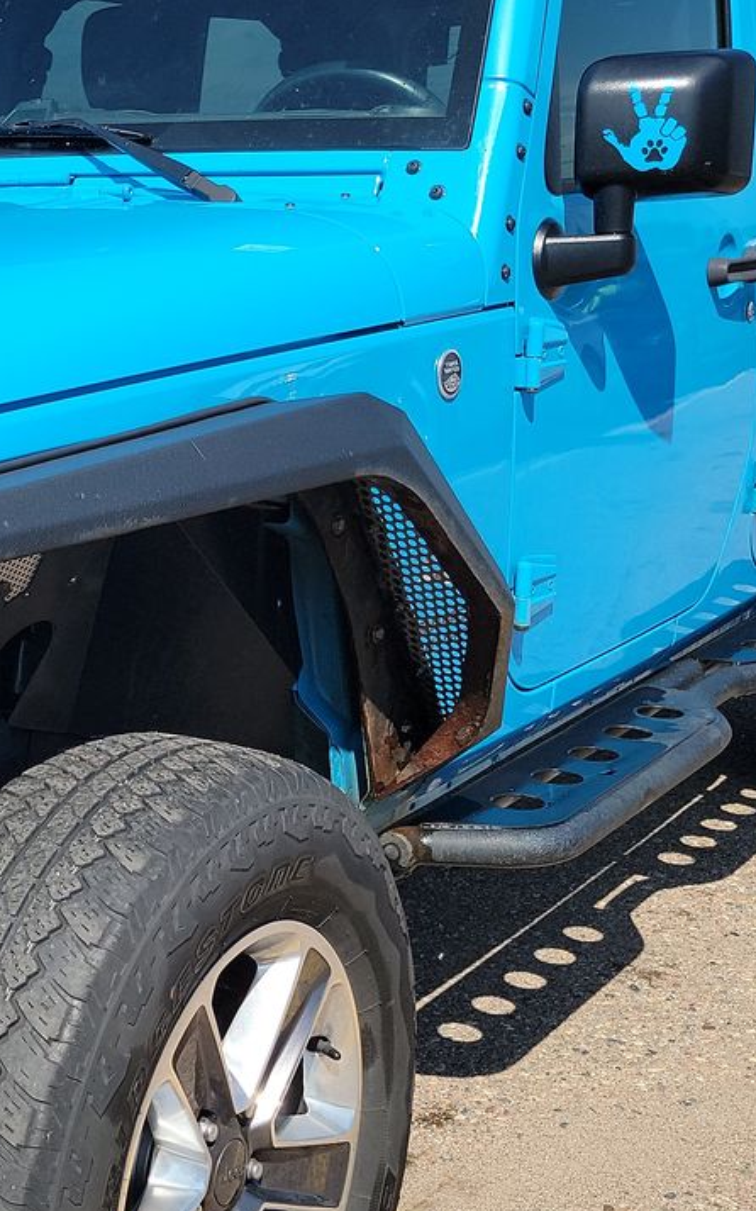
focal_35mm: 57
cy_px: 570
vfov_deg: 35.7
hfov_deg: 21.5
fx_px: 1880
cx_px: -81
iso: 50
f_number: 1.8
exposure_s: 1/887
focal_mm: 6.7
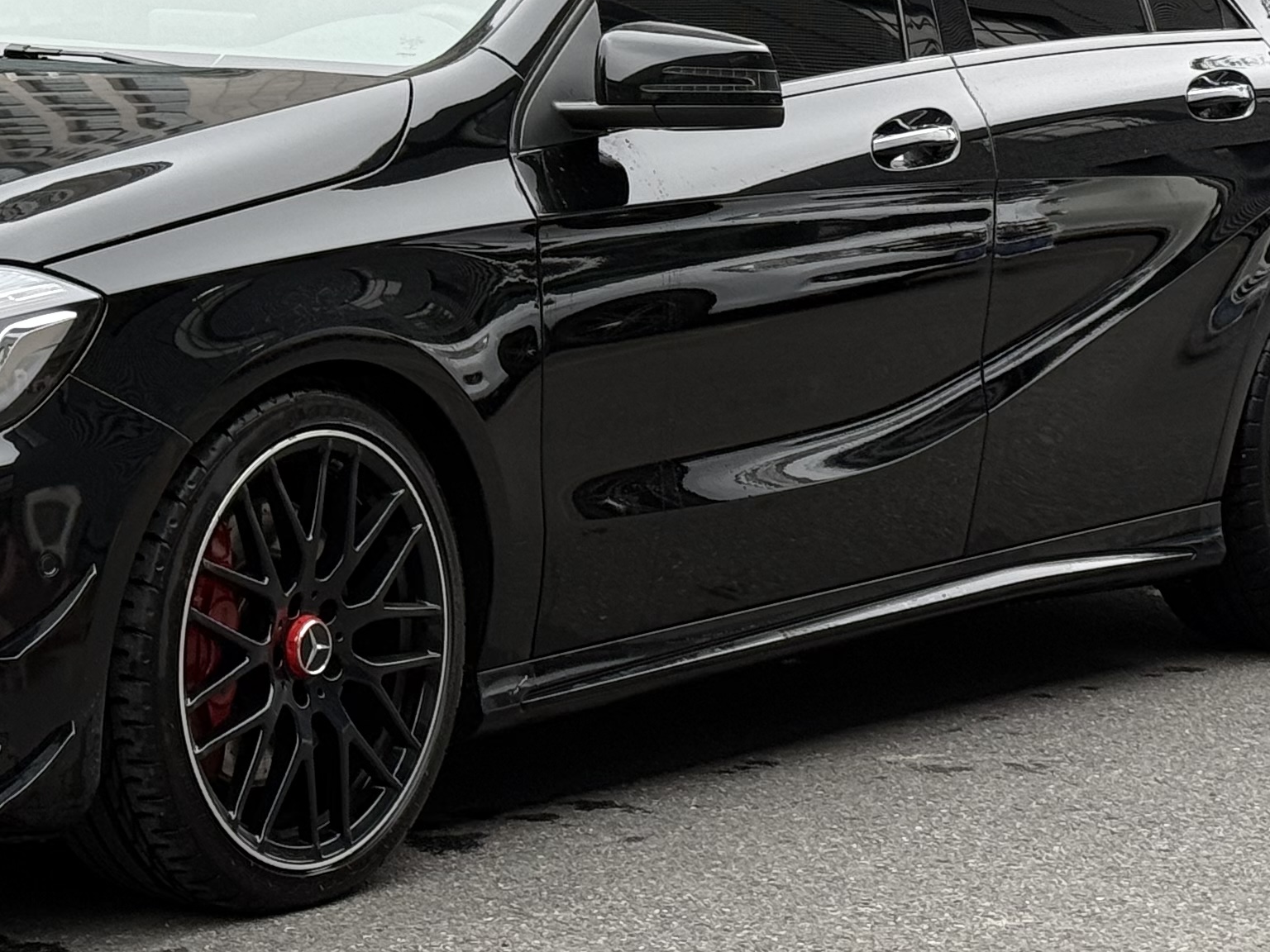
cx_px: 185
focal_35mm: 126
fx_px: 4623
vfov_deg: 11.5
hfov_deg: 15.5
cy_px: -226
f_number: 1.78
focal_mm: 6.76
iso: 100
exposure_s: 1/114
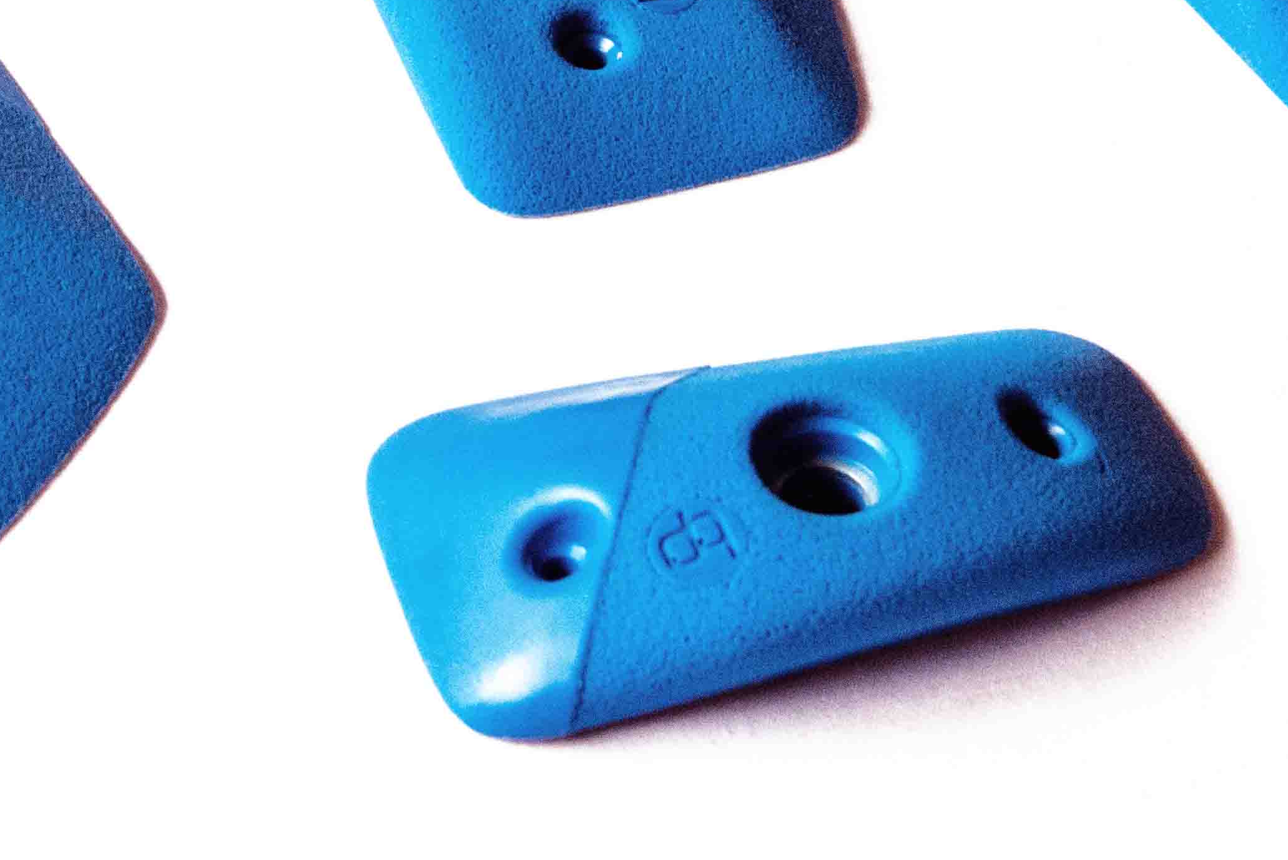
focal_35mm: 131
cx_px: 294
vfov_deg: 10.3
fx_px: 4689
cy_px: -193
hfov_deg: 15.6
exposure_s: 1/125
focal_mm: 45
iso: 1250
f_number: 13
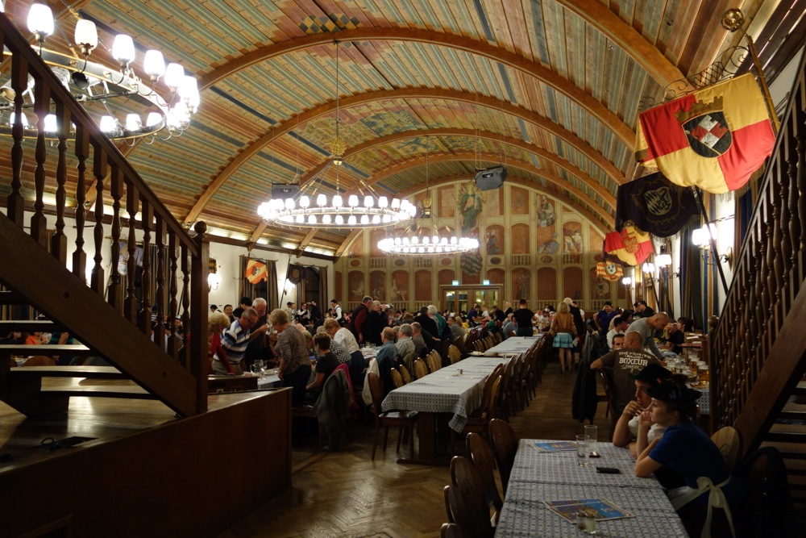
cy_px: 269
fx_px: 627
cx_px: 403
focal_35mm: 28
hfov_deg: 65.5
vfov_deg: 46.4
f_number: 1.8
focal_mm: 10.4
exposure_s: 1/30
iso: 400
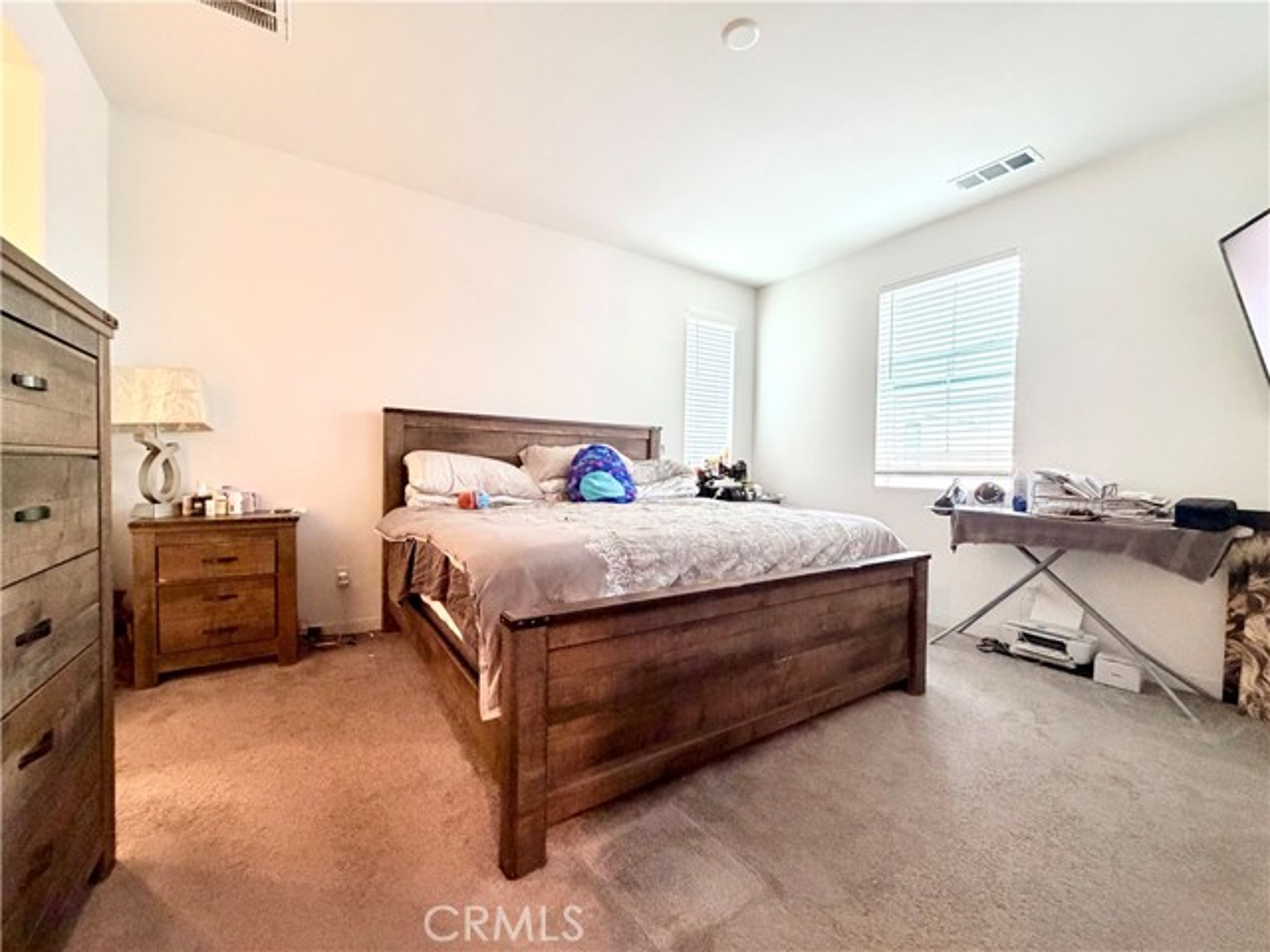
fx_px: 514
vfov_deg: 85.7
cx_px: 635
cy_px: 476
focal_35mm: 14
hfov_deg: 102.1
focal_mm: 2.22
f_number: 2.2
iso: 500
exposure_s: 1/60
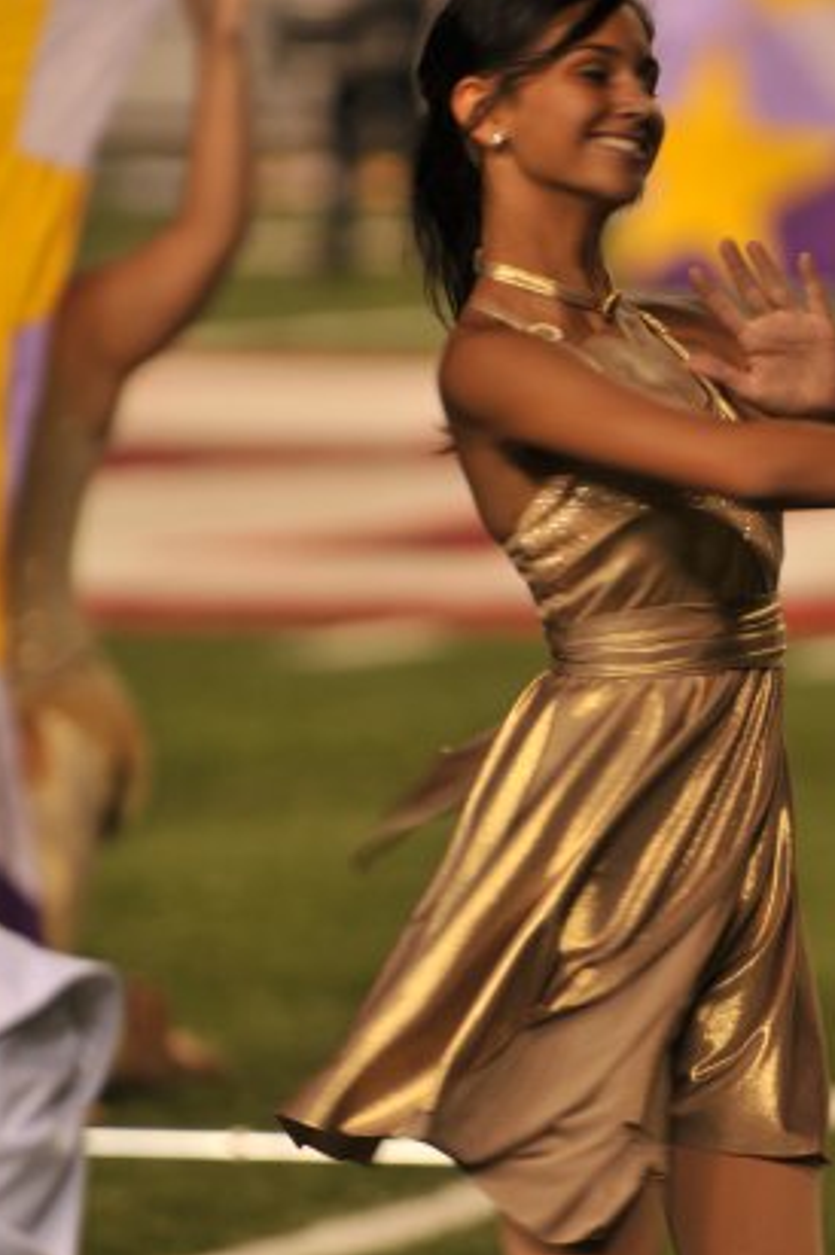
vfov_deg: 4.7
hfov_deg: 3.1
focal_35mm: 437
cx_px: 517
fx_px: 15228
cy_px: 765
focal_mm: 200
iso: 200
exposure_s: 1/100
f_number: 2.8
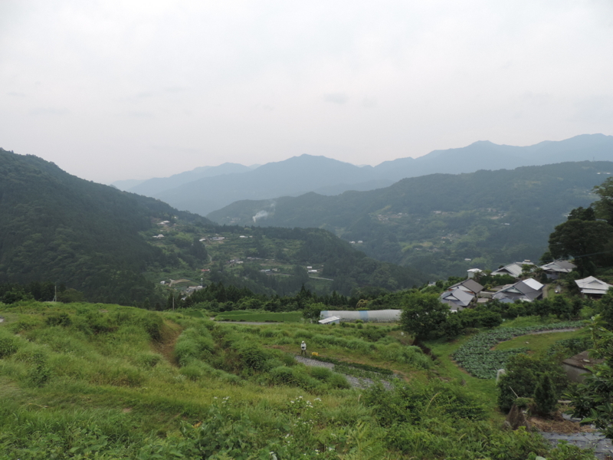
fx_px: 425
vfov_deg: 56.8
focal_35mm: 24
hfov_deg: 71.6
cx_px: 306
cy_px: 230
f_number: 3
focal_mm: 4.3
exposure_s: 1/320
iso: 80
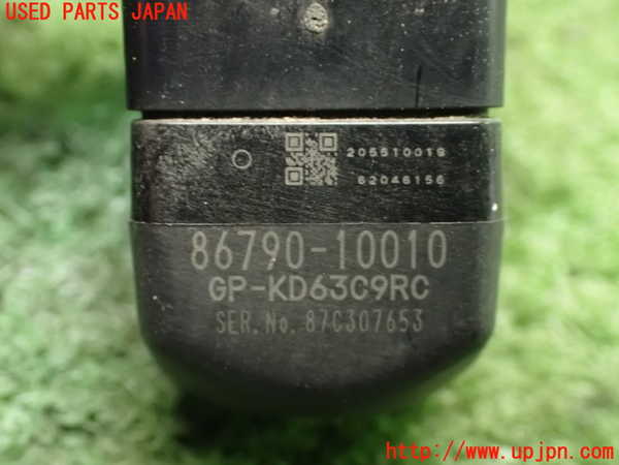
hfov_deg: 38.2
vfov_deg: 29.1
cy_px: 232
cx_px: 310
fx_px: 894
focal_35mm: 50
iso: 1600
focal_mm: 9.01
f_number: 3.2
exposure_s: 1/30
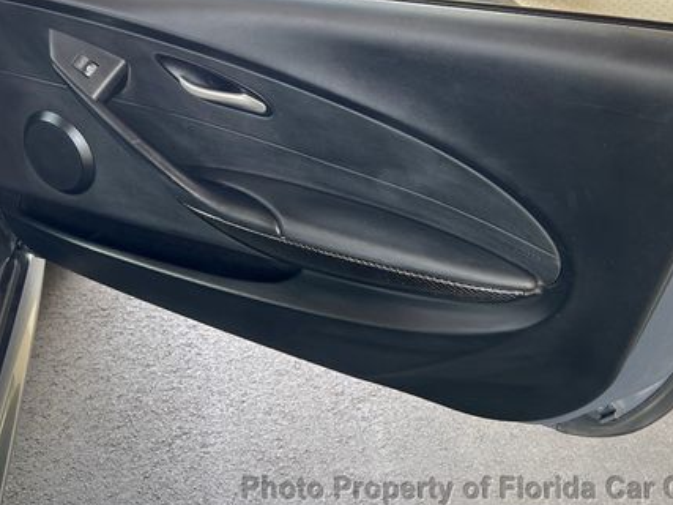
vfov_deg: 36.2
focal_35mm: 39
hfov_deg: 47.9
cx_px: 351
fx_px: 758
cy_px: 144
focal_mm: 5.7
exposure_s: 1/121
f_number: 1.5
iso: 64
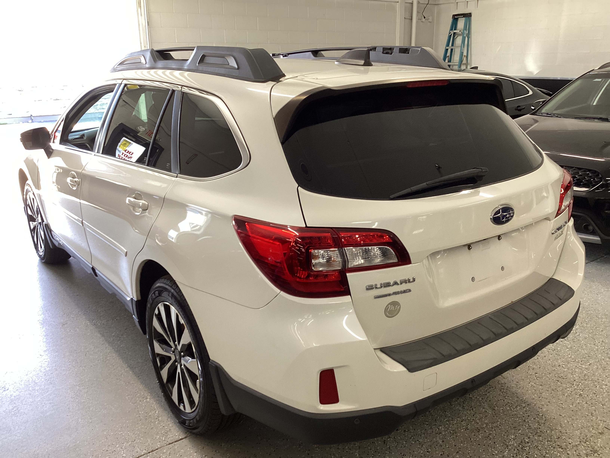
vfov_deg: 45.4
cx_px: 305
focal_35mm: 31
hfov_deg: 58.4
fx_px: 546
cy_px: 229
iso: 80
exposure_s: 1/60
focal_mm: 3.3
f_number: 2.4
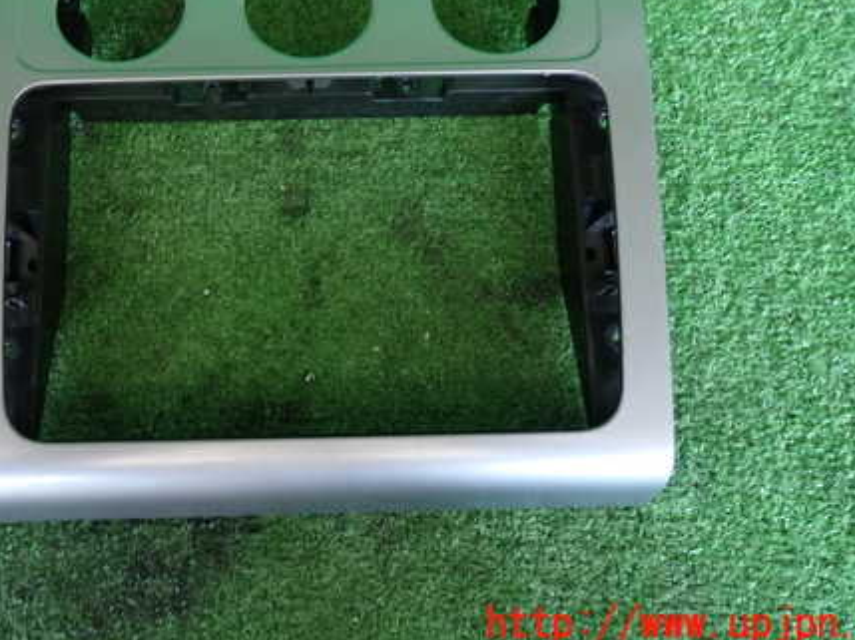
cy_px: 201
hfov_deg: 52.3
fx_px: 864
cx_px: 339
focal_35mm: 35
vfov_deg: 40.0
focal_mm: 4.5
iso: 320
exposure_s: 1/30
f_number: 2
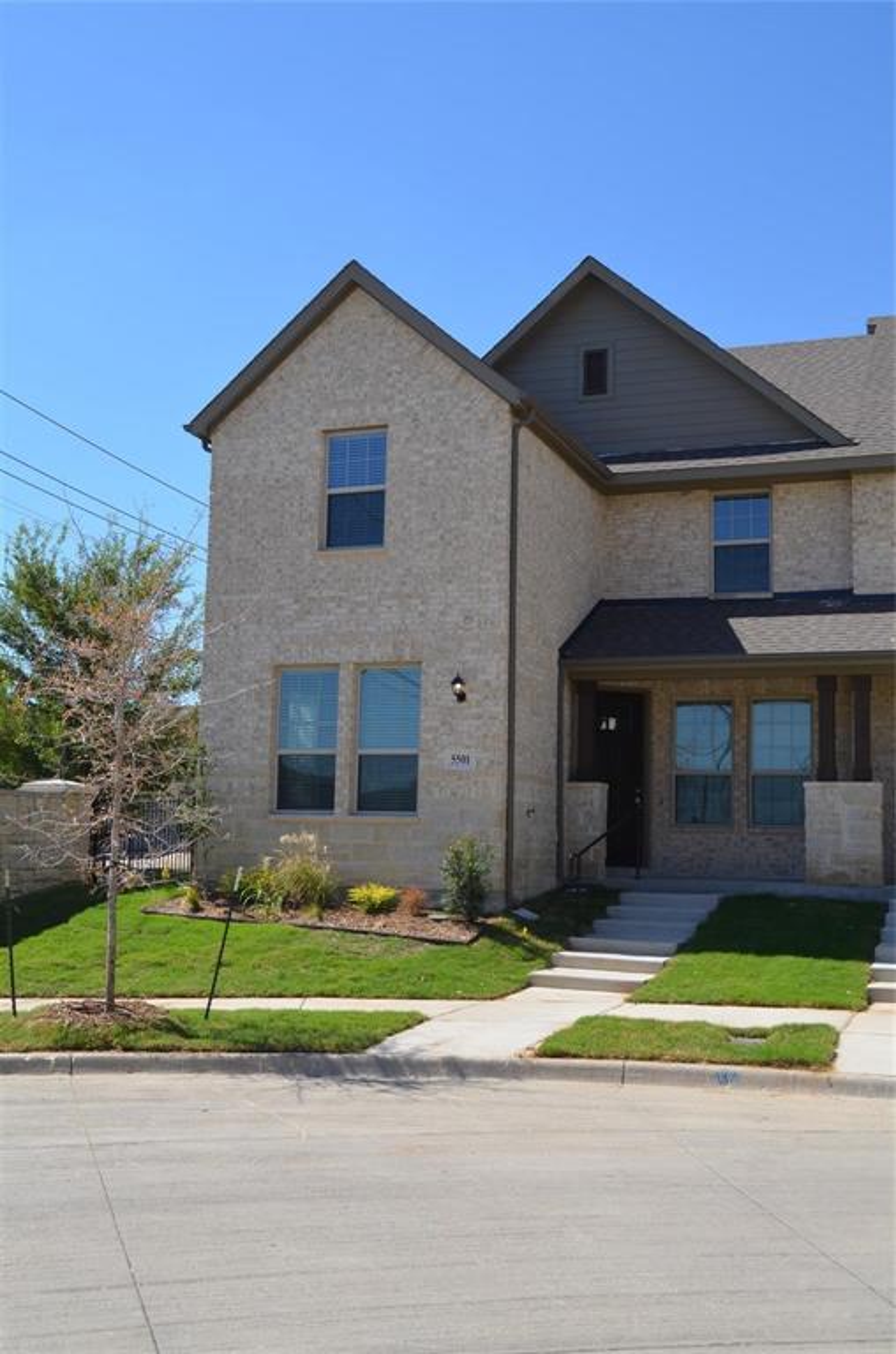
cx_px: 448
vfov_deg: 49.7
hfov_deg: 34.0
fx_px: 1464
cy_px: 677
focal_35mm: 39
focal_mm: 26
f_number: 8
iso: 100
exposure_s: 1/250
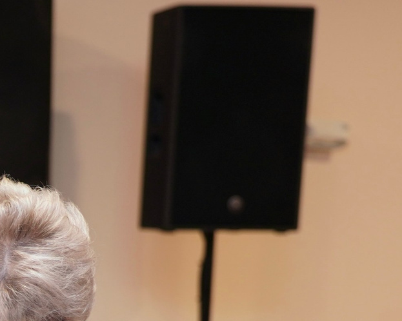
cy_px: 527
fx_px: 1606
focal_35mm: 135
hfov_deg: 13.2
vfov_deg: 10.9
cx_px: -268
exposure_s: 1/60
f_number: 2.8
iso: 500
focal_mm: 35
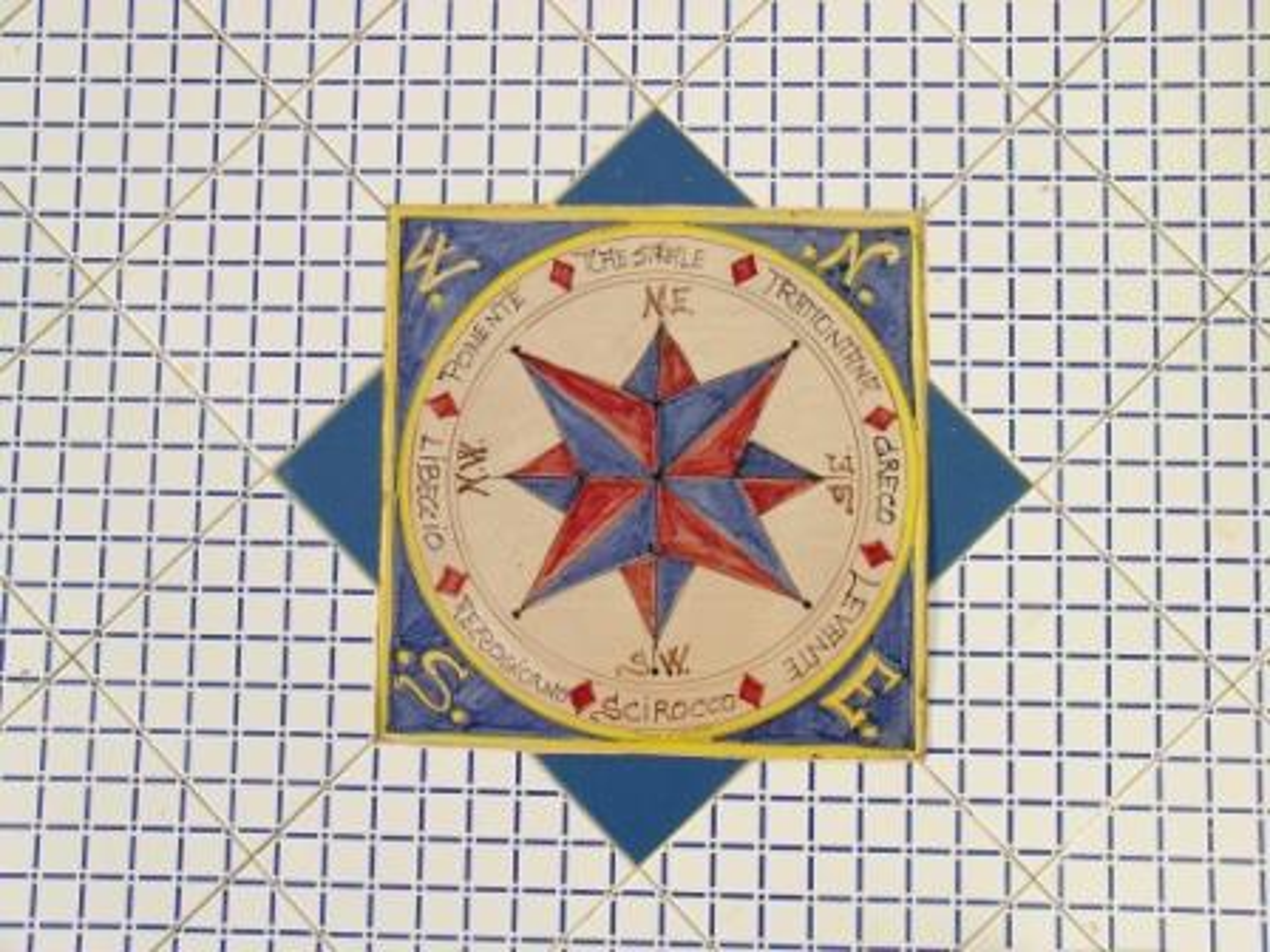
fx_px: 1541
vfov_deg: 34.3
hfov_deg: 44.8
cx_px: 635
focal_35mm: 42
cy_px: 476
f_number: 5.7
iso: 50
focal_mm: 8.7
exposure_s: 1/400
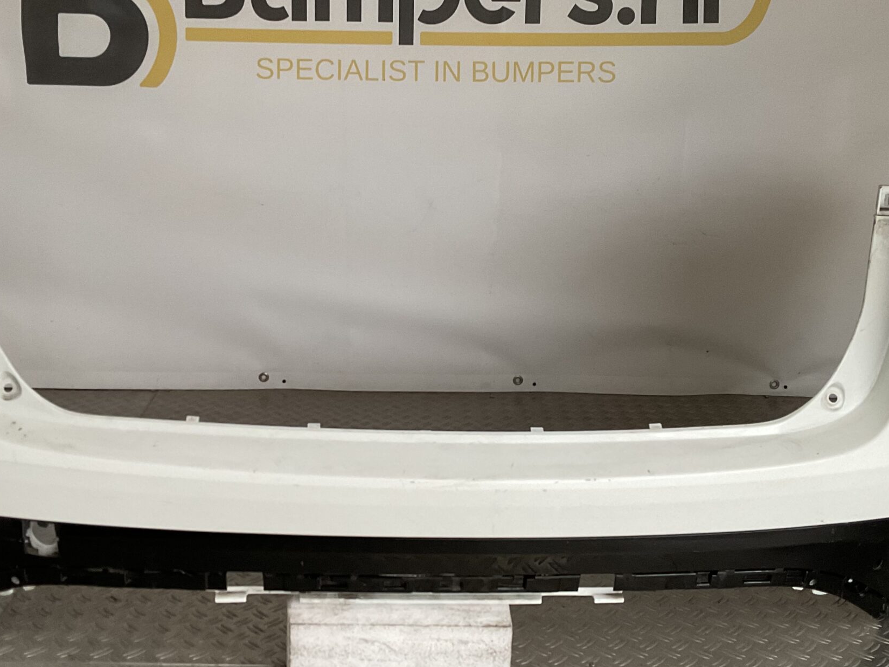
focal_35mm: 45
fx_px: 1156
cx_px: 416
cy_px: 311
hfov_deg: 42.1
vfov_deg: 32.2
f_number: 1.8
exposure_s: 1/60
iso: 100
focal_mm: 3
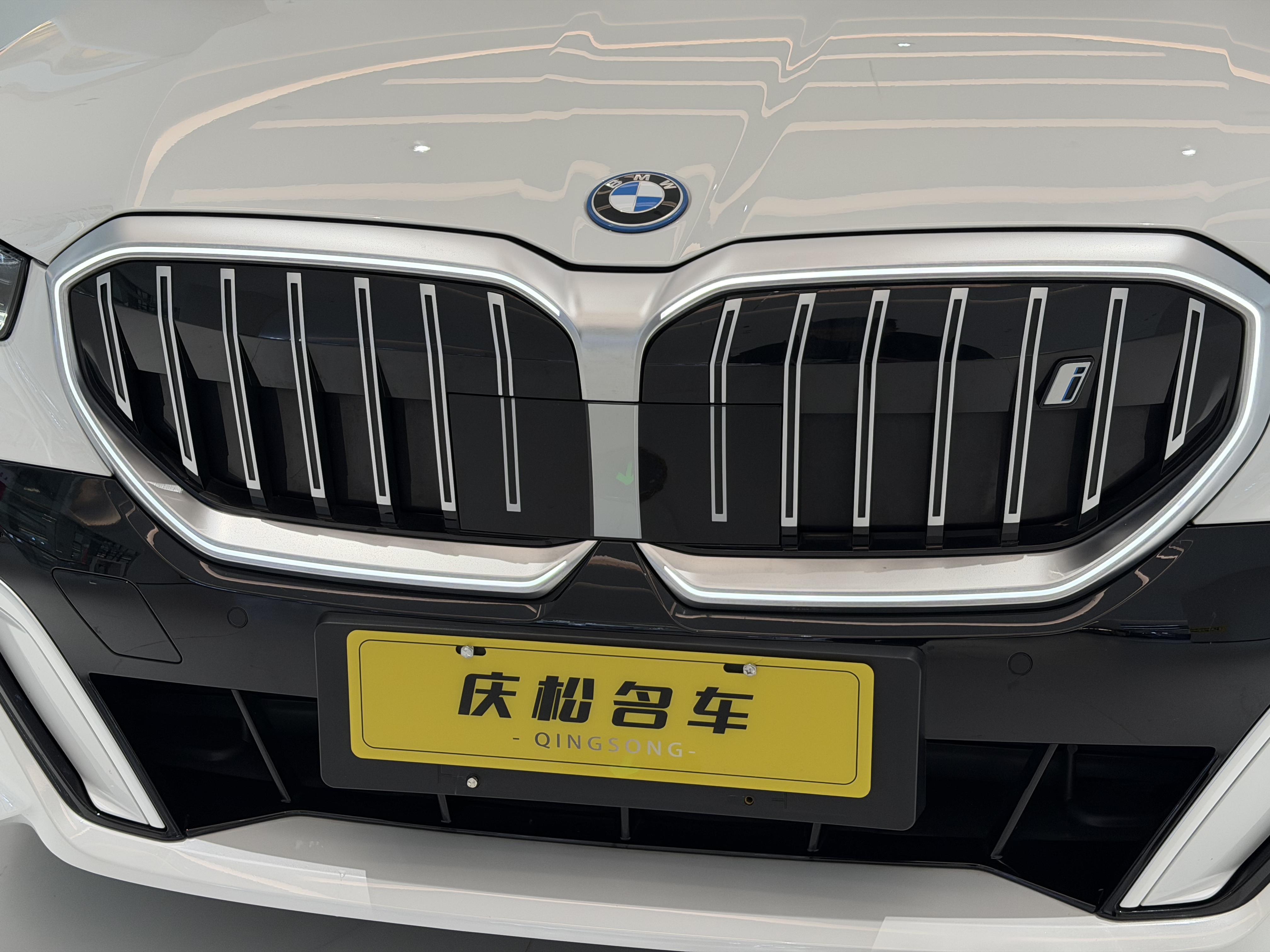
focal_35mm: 48
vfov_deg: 30.3
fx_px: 1761
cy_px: 476
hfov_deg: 39.7
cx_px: 635
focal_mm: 6.76
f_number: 1.78
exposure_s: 1/100
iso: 125
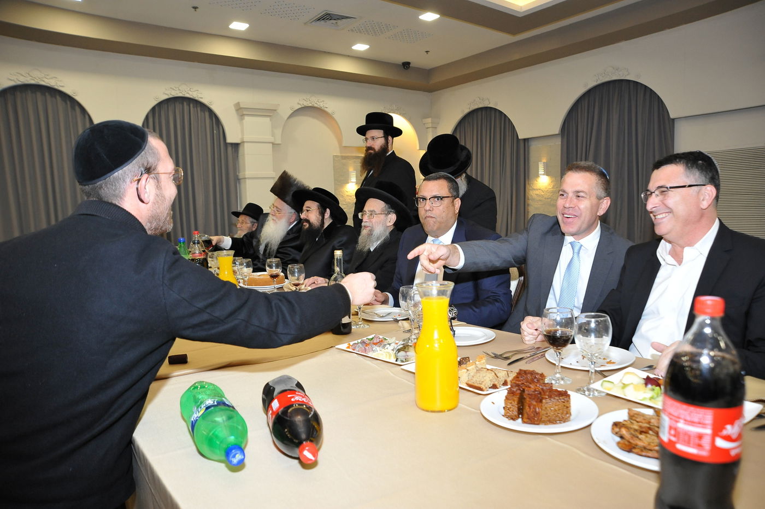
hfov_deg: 73.8
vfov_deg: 53.1
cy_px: 254
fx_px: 510
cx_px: 382
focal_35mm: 24
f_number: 4
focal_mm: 24
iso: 2000
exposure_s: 1/125
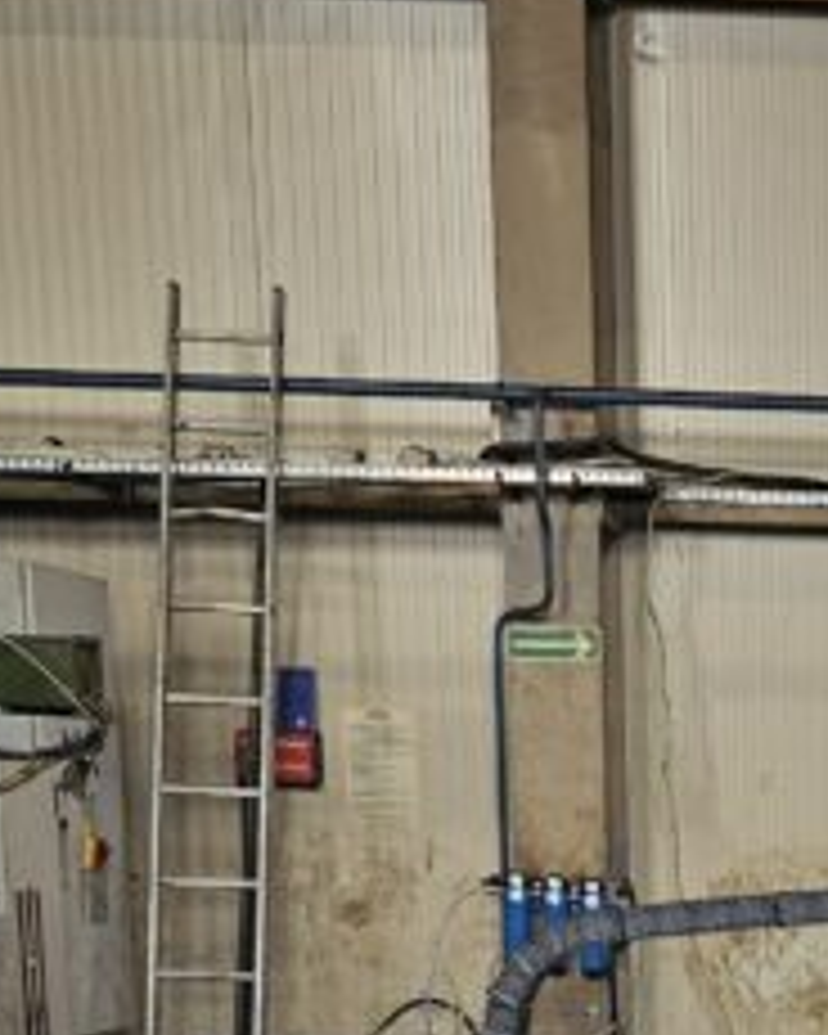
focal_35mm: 100
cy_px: 1516
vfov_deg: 17.4
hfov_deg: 14.2
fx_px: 3063
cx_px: 1296
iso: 40
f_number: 1.8
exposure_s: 1/207
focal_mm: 5.4
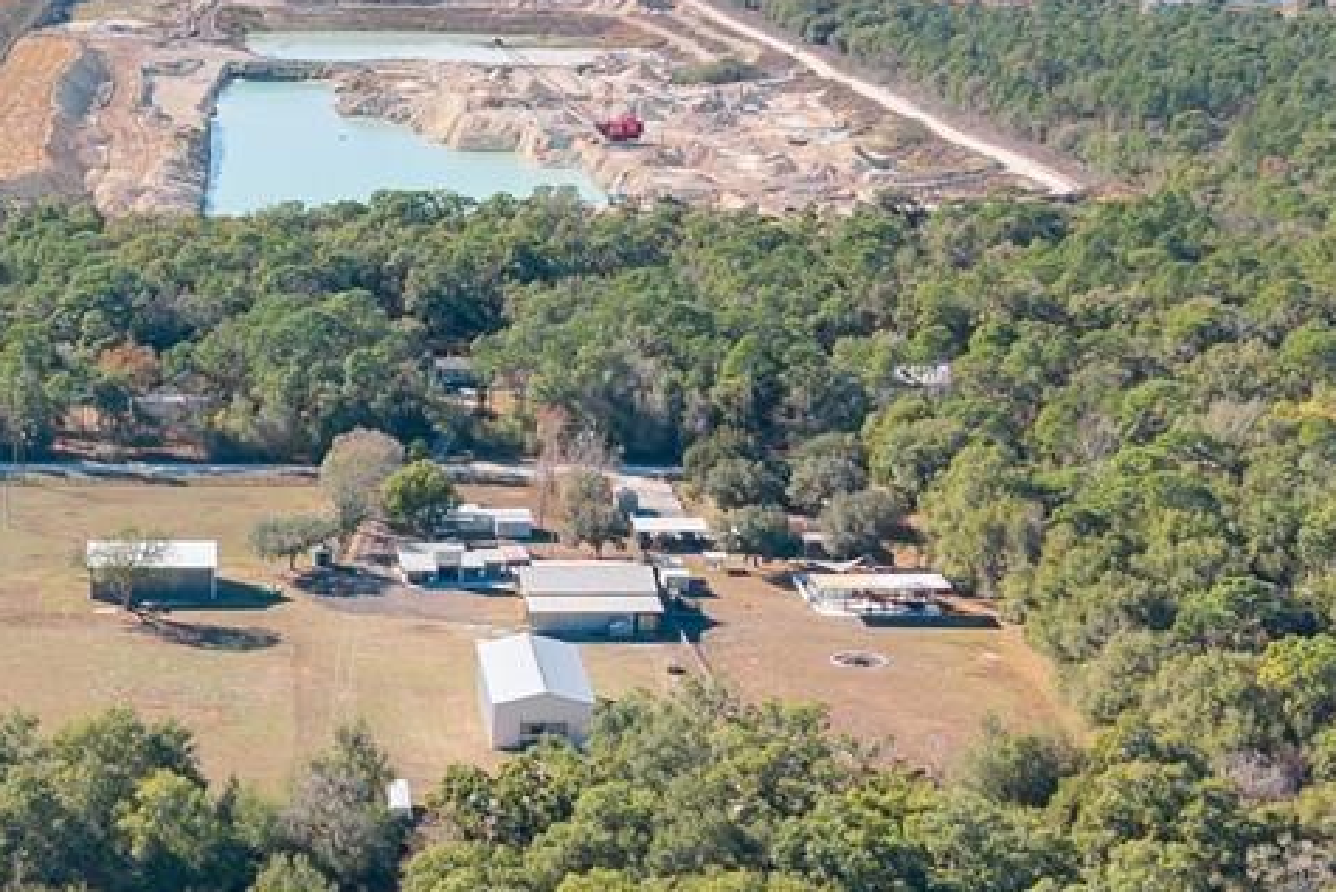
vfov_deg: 16.2
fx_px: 3118
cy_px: 712
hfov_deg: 23.9
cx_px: 312
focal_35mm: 84
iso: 310
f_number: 1.8
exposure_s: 1/2000
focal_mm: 8.67
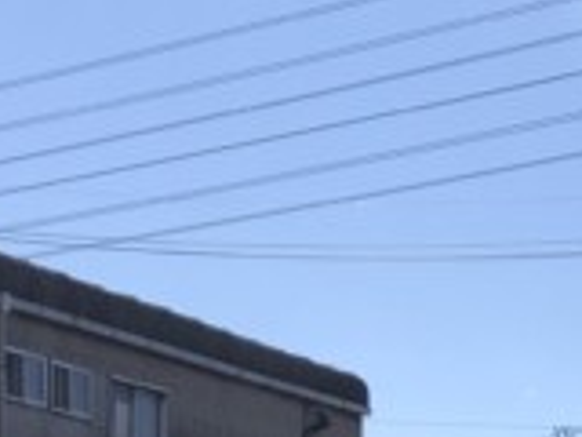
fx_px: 2354
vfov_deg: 9.8
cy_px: 885
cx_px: 775
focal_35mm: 140
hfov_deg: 13.5
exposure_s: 1/3003
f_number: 1.8
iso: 25
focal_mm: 3.99
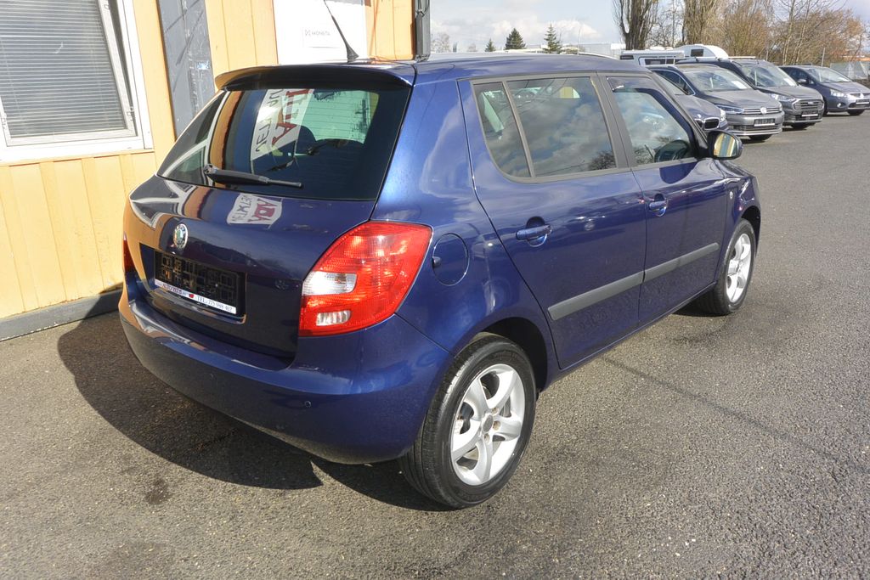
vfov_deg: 47.9
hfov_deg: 67.4
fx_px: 653
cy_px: 290
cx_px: 435
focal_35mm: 27
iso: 160
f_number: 8
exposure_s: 1/250
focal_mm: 10
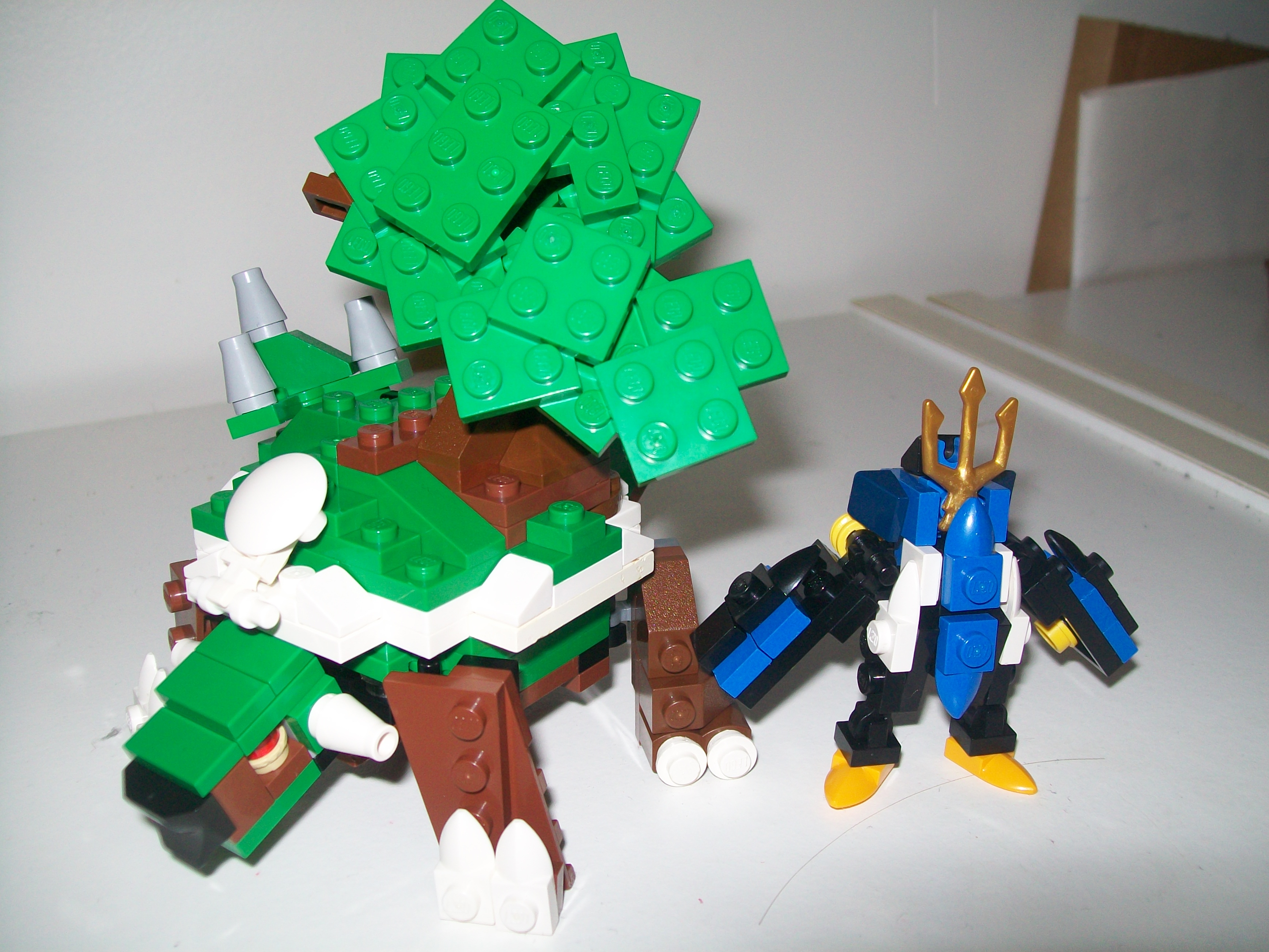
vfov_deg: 39.7
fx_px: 1320
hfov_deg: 51.4
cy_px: 476
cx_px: 634
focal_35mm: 36
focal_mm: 6
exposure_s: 1/60
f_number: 2.7
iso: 64
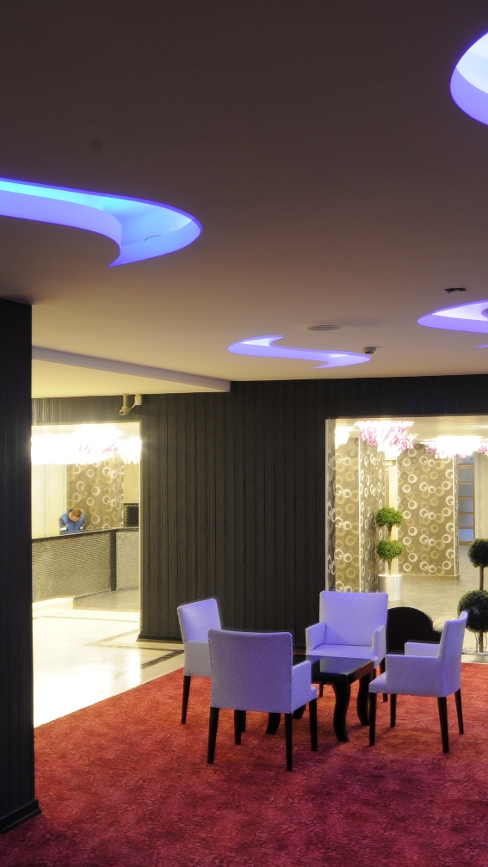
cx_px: 258
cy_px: 438
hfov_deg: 24.9
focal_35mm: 48
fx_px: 1104
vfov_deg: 42.9
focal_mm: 20
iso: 200
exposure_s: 2.5
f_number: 10
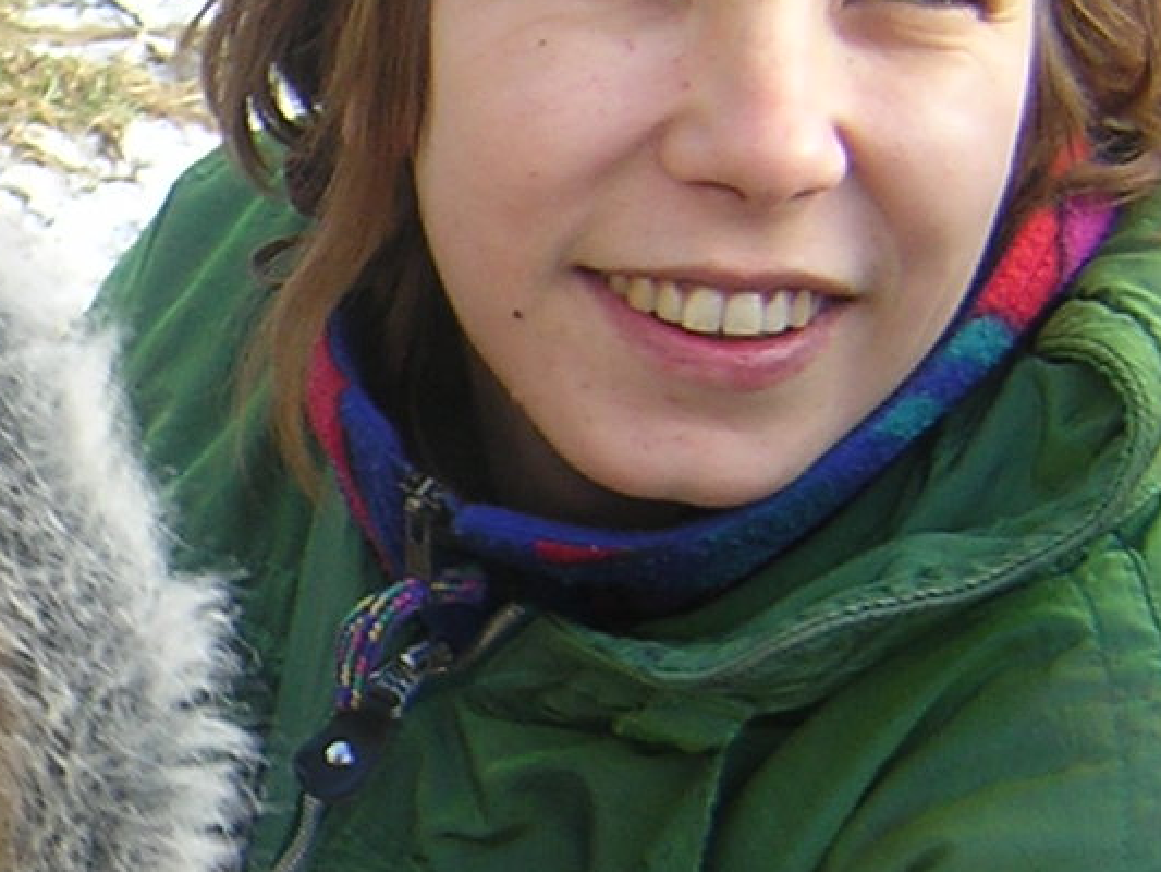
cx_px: -172
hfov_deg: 17.5
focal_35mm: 108
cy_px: 597
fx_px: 3623
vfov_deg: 13.7
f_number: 2.6
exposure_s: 1/186
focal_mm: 4.7
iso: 100
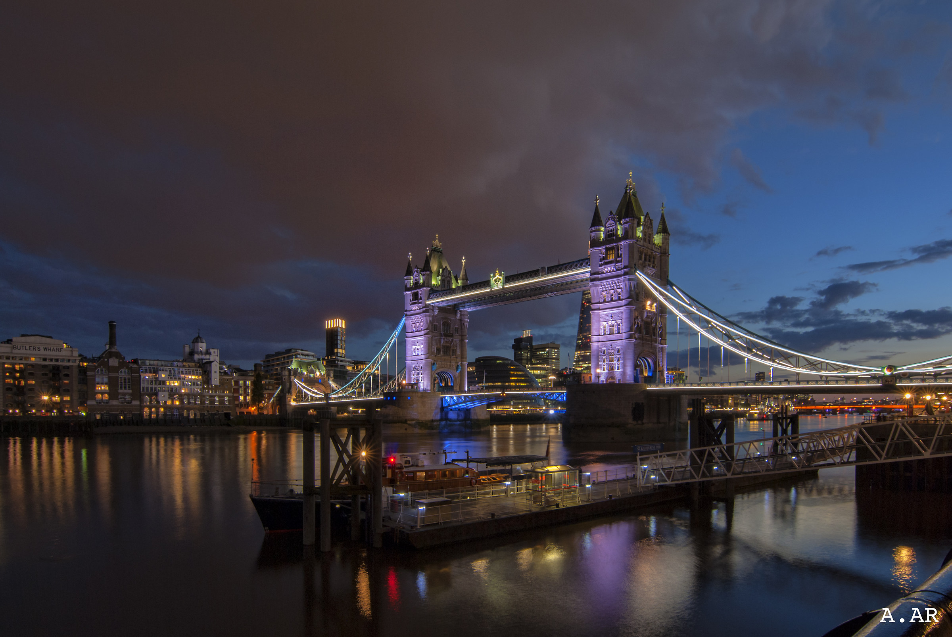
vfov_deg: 63.4
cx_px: 476
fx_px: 516
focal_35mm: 20
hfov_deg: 85.4
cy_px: 318
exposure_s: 6
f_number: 10
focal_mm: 13
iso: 100
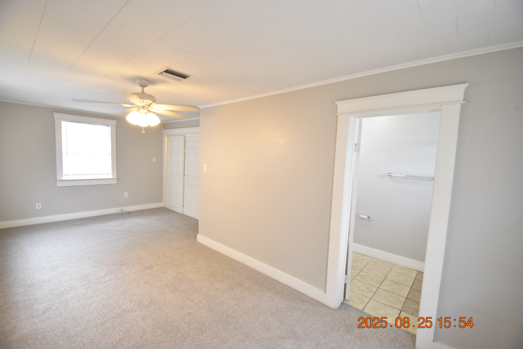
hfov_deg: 100.4
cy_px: 174
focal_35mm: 15
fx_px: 218
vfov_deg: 77.3
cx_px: 262
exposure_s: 1/45
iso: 800
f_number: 3.5
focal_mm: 10
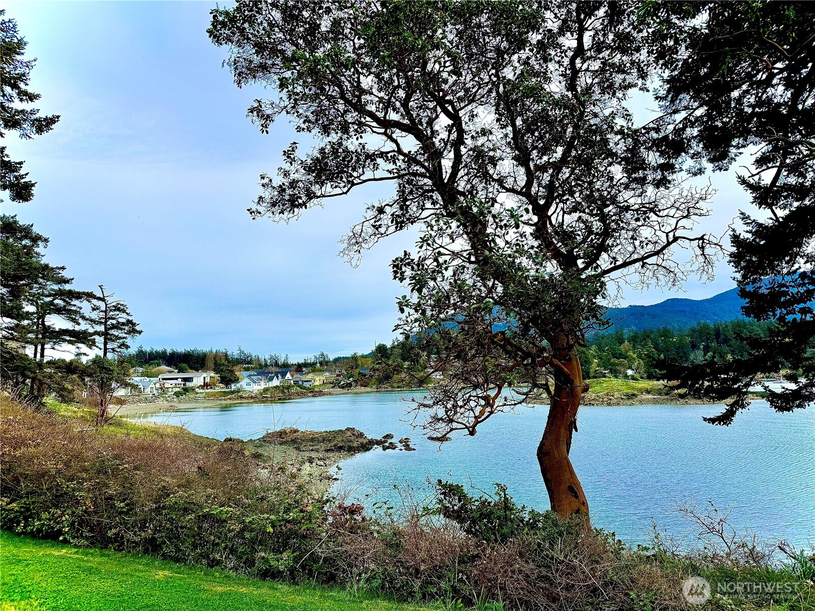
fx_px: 565
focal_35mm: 24
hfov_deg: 71.6
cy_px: 306
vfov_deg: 56.8
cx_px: 408
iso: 80
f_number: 1.78
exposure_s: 1/7092
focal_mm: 6.76
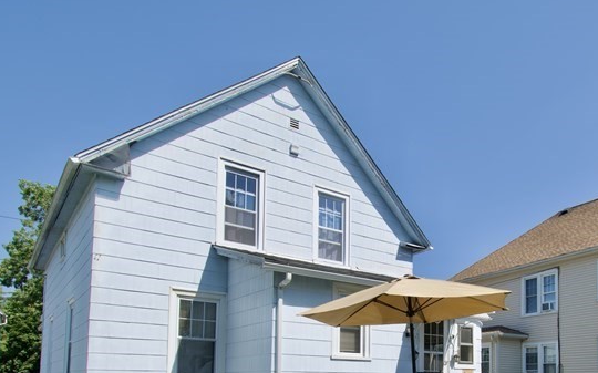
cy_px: 357
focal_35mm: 29
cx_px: 399
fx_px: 472
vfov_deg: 39.0
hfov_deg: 63.0
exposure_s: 1/320
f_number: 9
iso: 100
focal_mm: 10
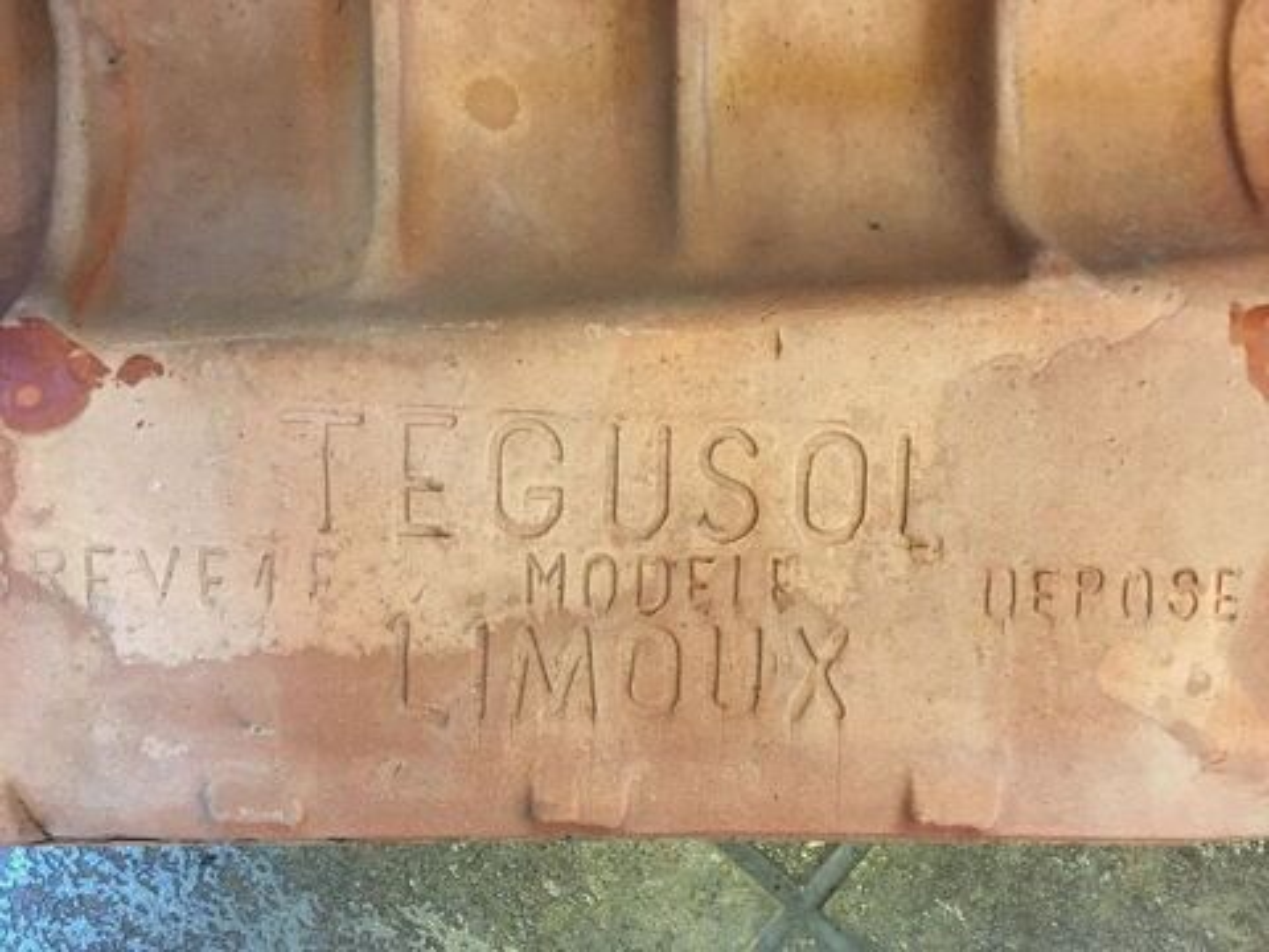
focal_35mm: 29
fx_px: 1063
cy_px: 476
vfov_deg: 48.2
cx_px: 634
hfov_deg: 61.7
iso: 200
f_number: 2.2
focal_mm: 4.15
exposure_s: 1/25
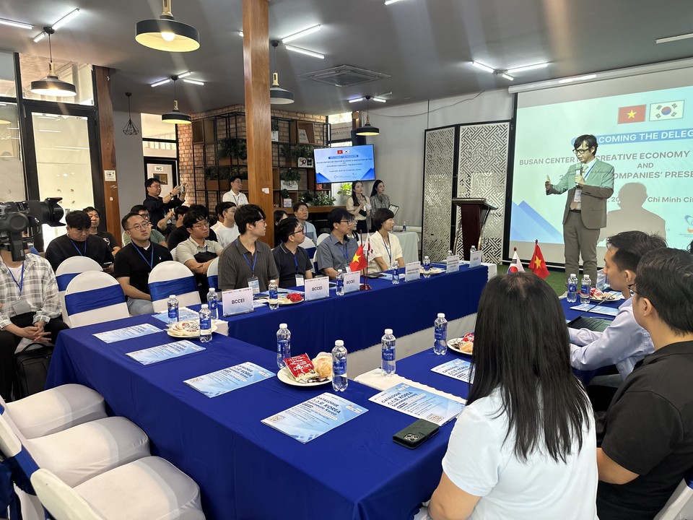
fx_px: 480
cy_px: 260
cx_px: 346
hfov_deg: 71.6
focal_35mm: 24
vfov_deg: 56.8
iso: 200
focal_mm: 6.86
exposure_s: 1/50
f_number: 1.78
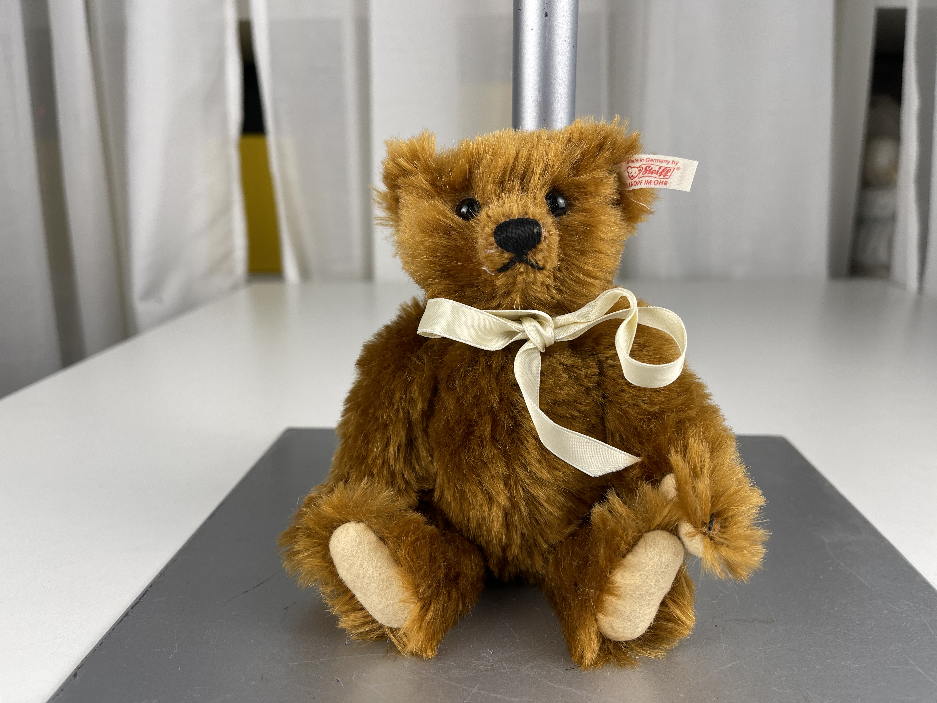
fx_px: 677
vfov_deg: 54.9
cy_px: 352
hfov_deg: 69.4
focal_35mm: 25
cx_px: 468
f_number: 1.6
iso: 32
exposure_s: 1/100
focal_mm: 5.1
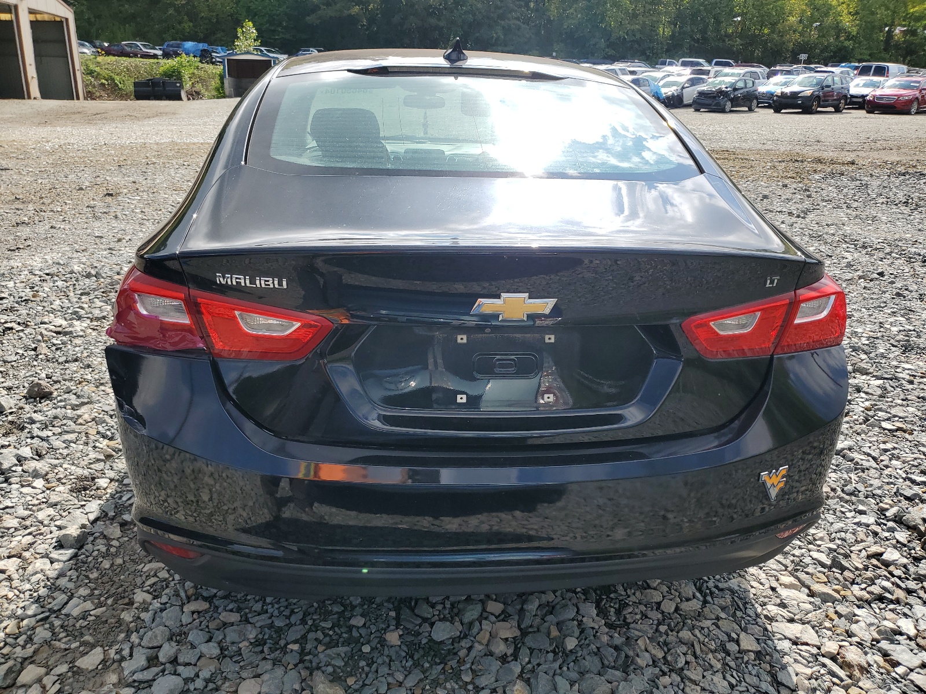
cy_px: 347
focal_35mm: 26
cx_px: 463
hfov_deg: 67.3
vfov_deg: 53.1
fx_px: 696
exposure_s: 1/2500
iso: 50
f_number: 1.5
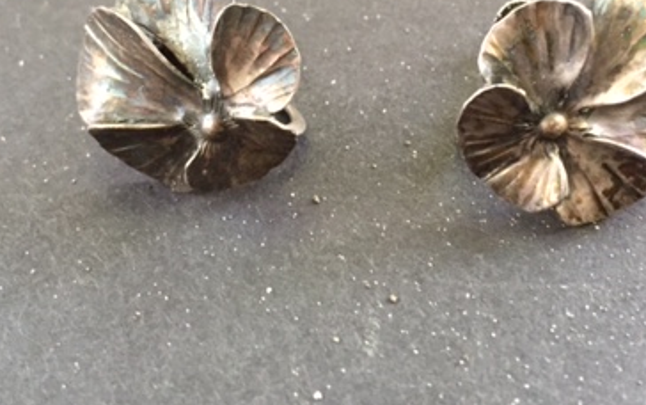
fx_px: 951
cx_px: 369
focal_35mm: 54
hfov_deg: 37.4
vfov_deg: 23.5
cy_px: 59
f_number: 2.2
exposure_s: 1/30
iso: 200
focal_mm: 4.15
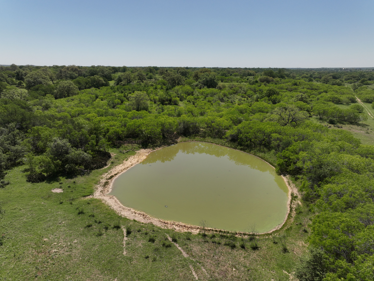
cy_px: 140
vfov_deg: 56.8
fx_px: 259
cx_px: 187
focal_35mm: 24
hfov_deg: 71.6
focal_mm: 12.29
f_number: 5
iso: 100
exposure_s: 1/60
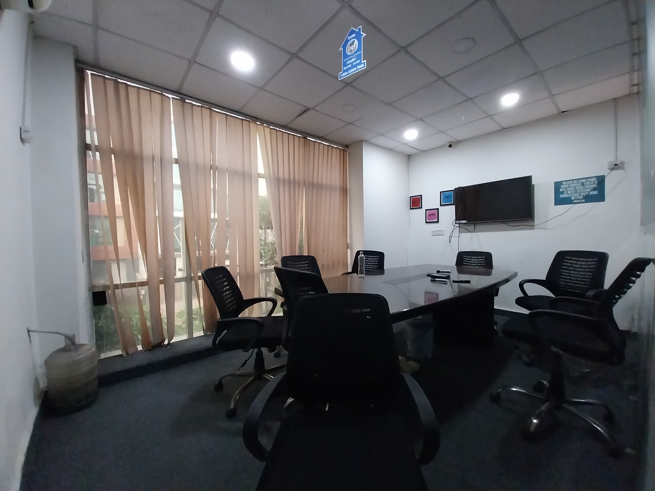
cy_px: 246
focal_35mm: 13
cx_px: 328
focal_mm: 1.3
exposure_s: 1/25
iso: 202
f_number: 2.2
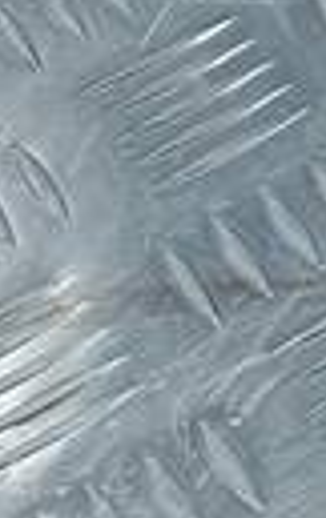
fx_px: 2975
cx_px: 1916
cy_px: -410
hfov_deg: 4.7
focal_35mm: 210
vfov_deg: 9.5
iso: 40
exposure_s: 1/50
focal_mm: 4.6
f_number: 1.8
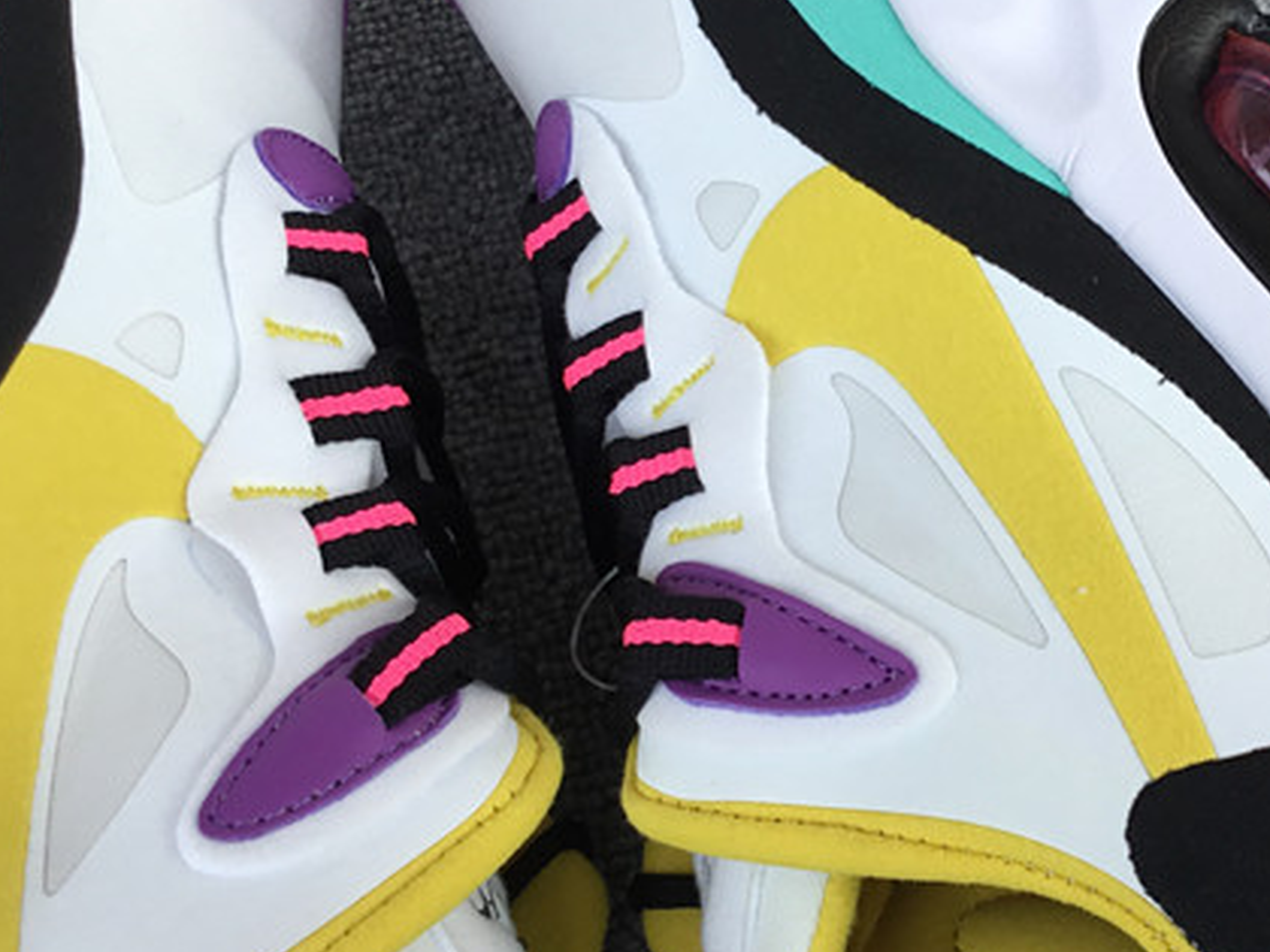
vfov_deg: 24.8
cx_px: 952
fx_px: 2165
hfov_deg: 32.1
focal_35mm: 59
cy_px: 402
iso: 25
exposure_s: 1/382
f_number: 2.4
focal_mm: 3.3
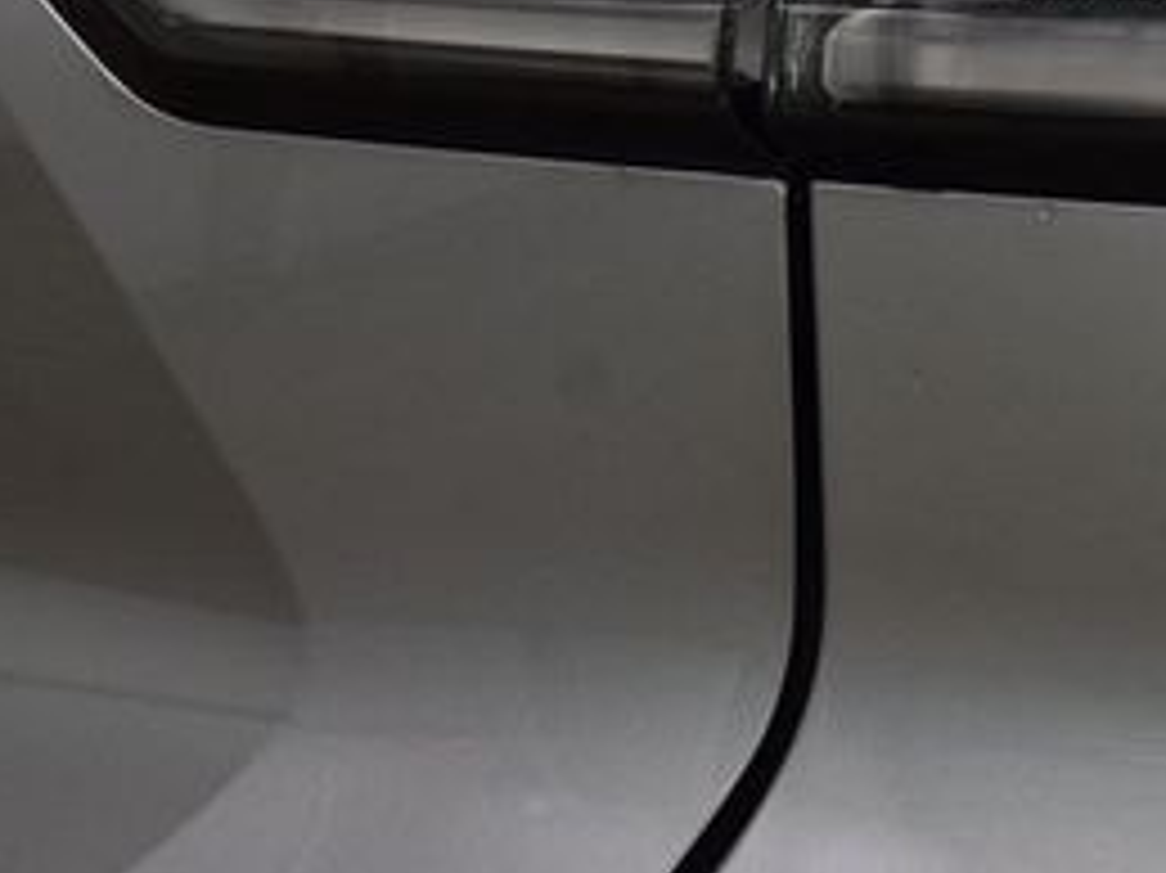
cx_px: 1130
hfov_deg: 7.9
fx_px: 8417
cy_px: -74
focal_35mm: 250
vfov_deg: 5.9
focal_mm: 70
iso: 800
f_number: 7.1
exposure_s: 1/30
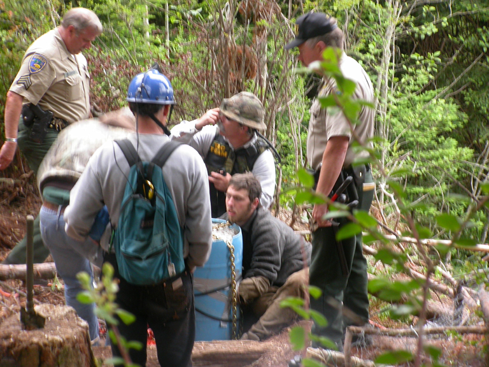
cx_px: 244
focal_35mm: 60
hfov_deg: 32.2
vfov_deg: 24.4
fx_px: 848
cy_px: 184
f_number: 4.4
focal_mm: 12.6
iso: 100
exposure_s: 1/30
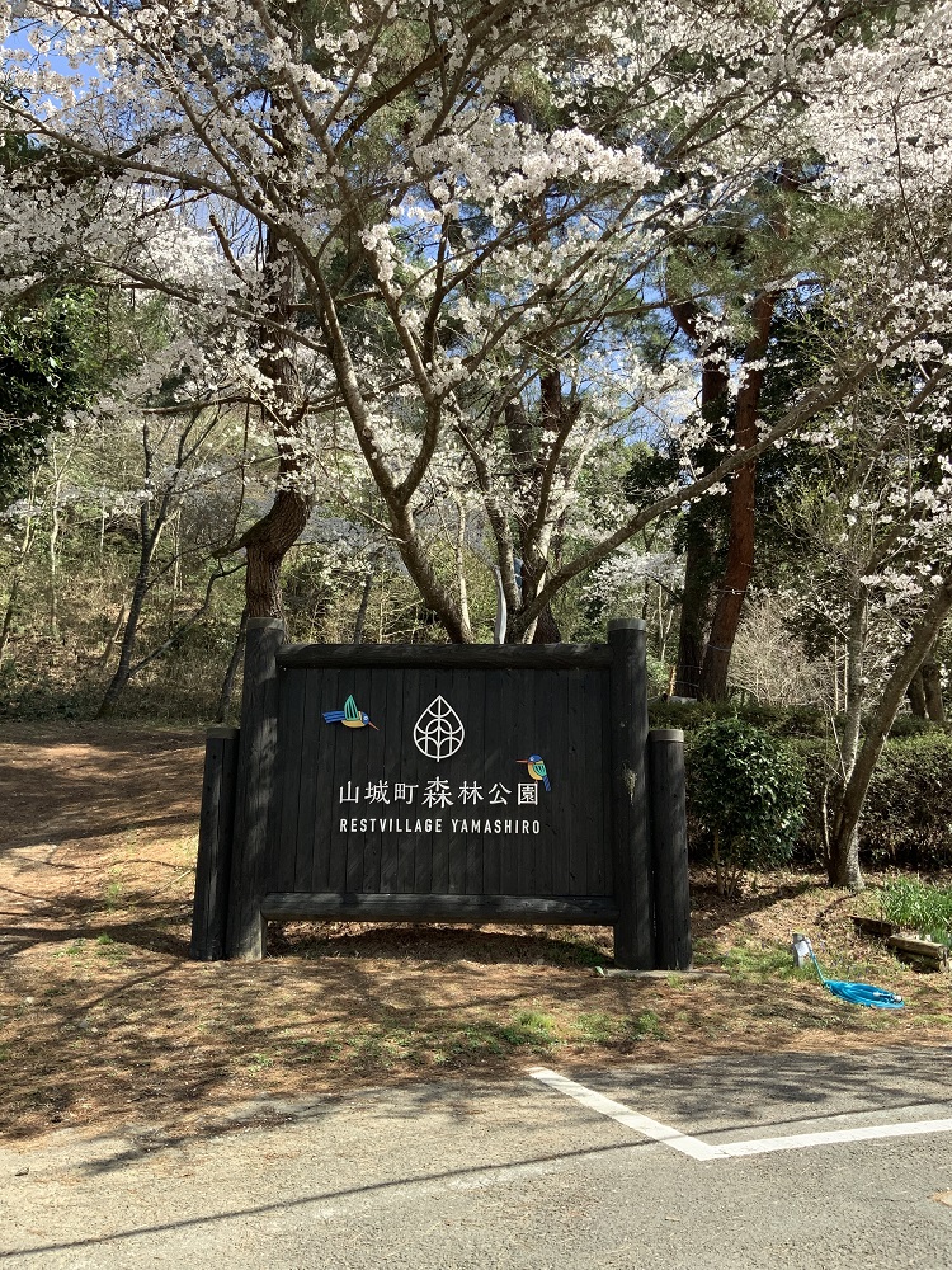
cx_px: 476
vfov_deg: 61.7
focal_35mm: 29
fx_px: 1063
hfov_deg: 48.2
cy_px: 635
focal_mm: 3
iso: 16
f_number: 1.8
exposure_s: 1/461
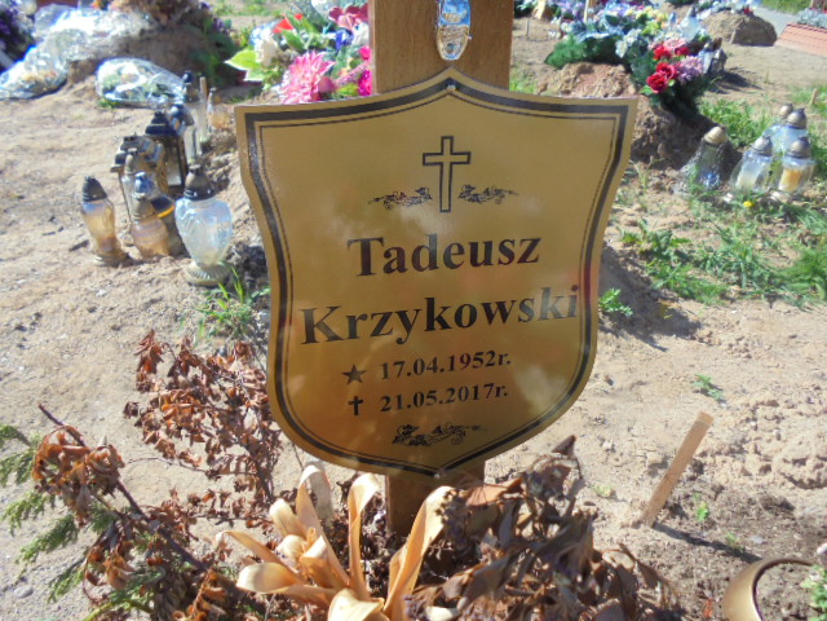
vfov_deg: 53.1
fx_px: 621
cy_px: 310
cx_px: 414
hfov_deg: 67.3
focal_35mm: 26
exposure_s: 1/500
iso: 100
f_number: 3.5
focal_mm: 4.6
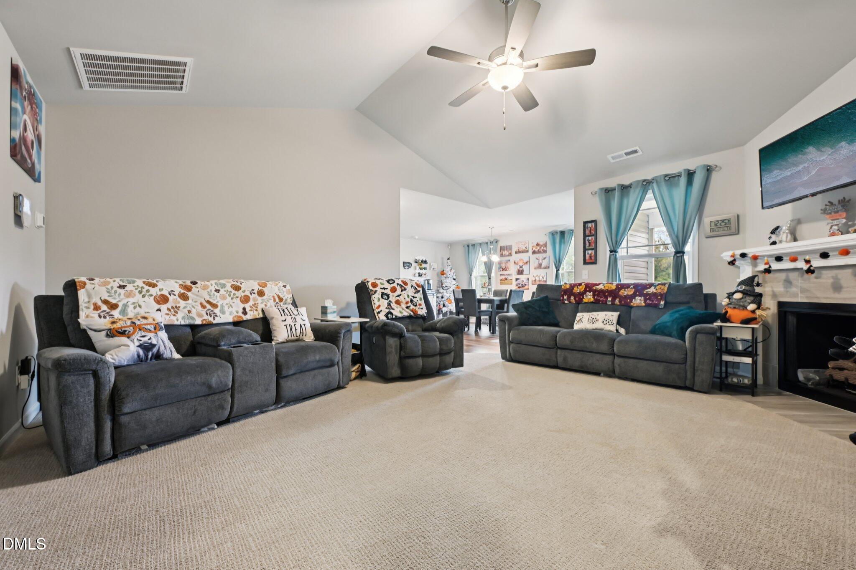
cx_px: 428
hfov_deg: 104.3
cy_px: 285
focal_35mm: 14
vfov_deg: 81.2
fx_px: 333
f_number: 8
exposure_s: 1/6
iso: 400
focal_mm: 14
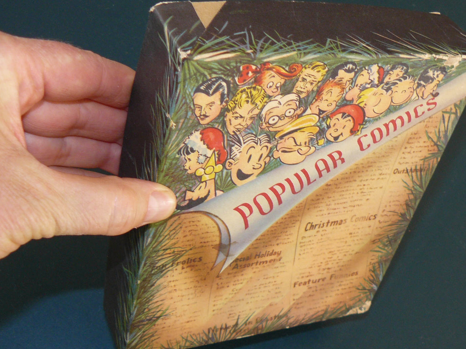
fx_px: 713
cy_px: 154
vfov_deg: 27.5
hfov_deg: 35.7
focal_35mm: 53
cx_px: 321
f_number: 2.8
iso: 100
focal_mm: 6
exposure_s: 1/30
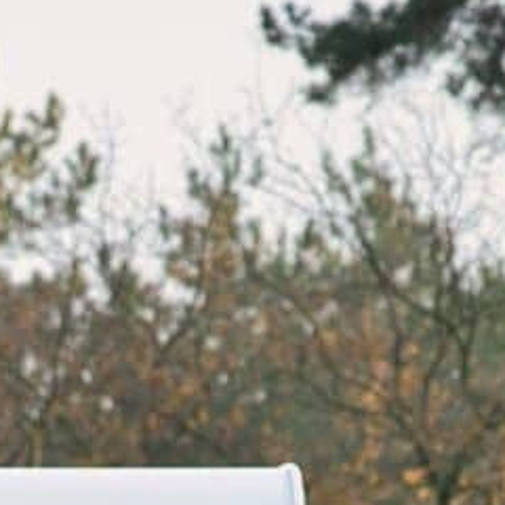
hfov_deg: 3.1
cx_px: -109
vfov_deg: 3.1
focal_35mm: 570
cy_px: 1002
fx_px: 9408
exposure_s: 1/200
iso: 200
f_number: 4
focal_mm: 105
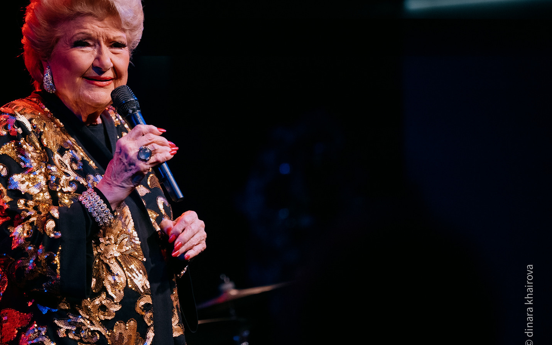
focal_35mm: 226
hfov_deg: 9.3
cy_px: 104
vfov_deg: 5.8
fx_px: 3401
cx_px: 157
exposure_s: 1/320
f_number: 2.8
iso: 1000
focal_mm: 155
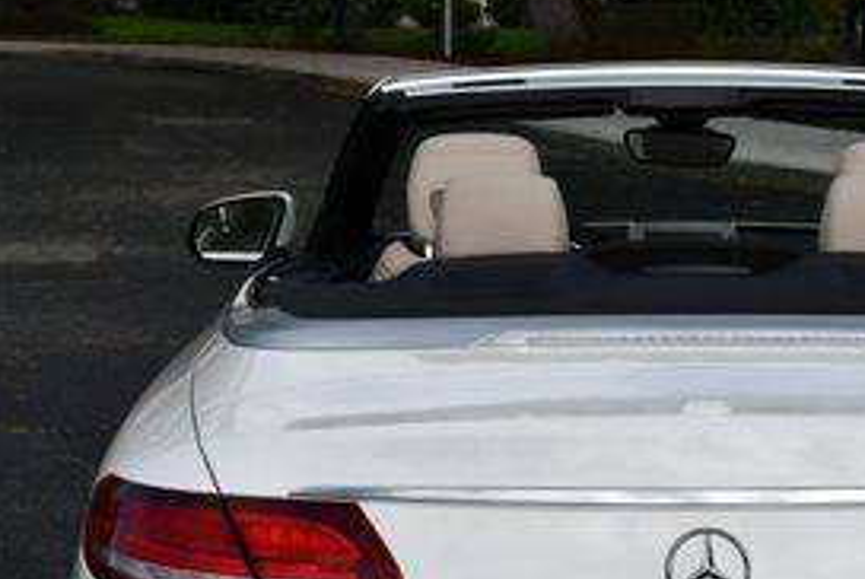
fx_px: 3175
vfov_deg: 10.4
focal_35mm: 132
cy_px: 503
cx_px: 652
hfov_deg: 15.4
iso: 100
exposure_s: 1/320
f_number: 9
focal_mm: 28
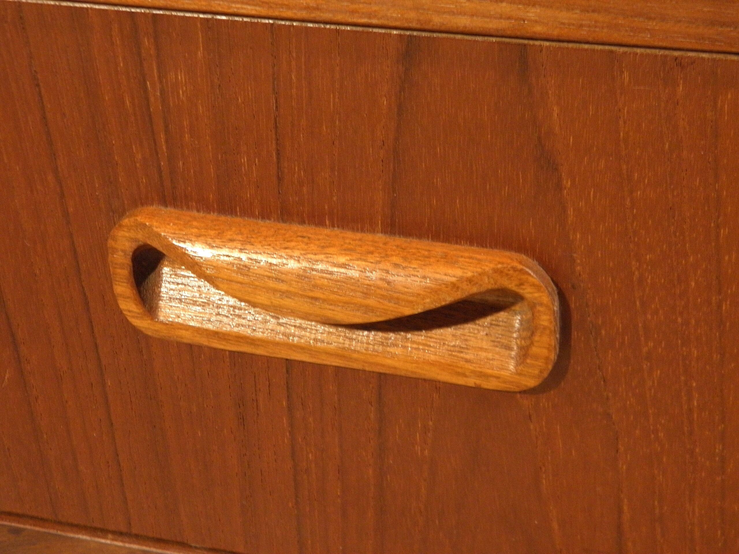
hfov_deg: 24.4
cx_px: 370
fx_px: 1708
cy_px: 277
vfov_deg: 18.4
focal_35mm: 80
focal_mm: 14.3
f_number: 4.4
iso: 250
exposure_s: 1/8
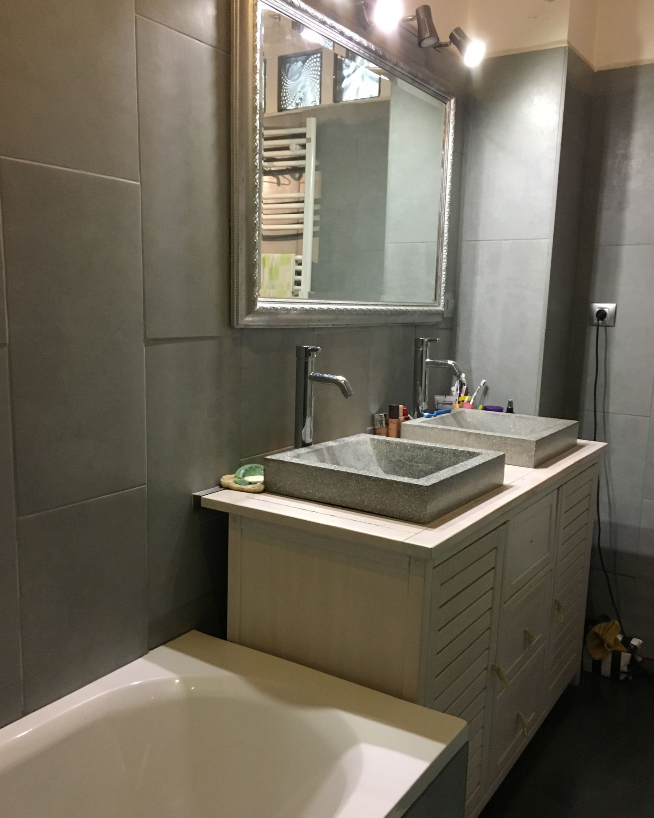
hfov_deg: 47.1
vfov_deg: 57.2
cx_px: 327
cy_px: 431
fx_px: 750
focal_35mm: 31
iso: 200
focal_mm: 4.15
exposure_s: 1/20
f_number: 2.2
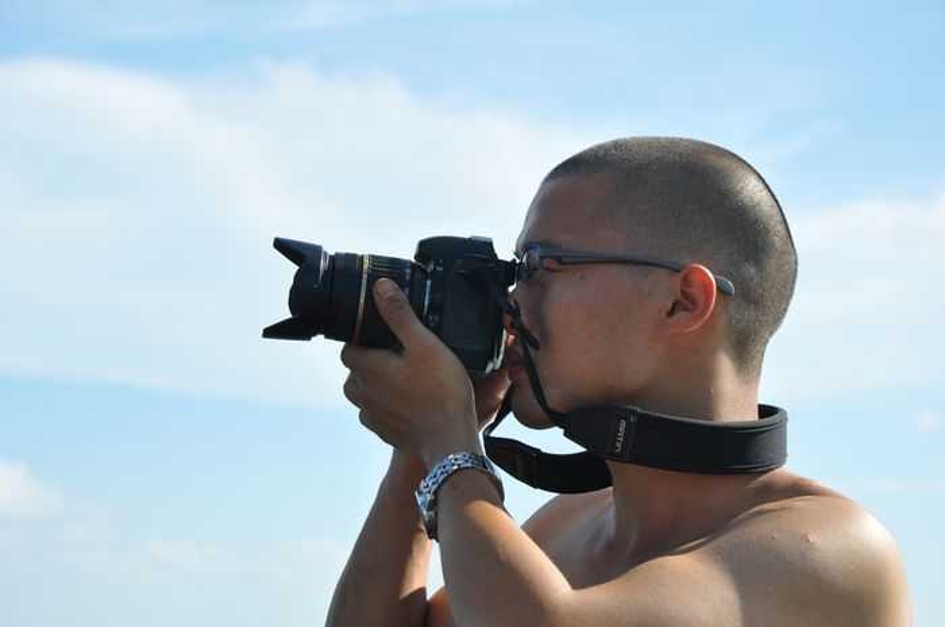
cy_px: 314
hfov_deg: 18.2
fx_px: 2948
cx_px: 472
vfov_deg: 12.1
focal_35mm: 112
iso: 250
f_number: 9
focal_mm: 75
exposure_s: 1/320
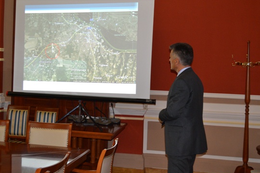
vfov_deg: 26.2
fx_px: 373
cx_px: 116
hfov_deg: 38.4
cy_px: 72
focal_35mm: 52
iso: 1250
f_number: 4.5
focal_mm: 29
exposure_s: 1/60
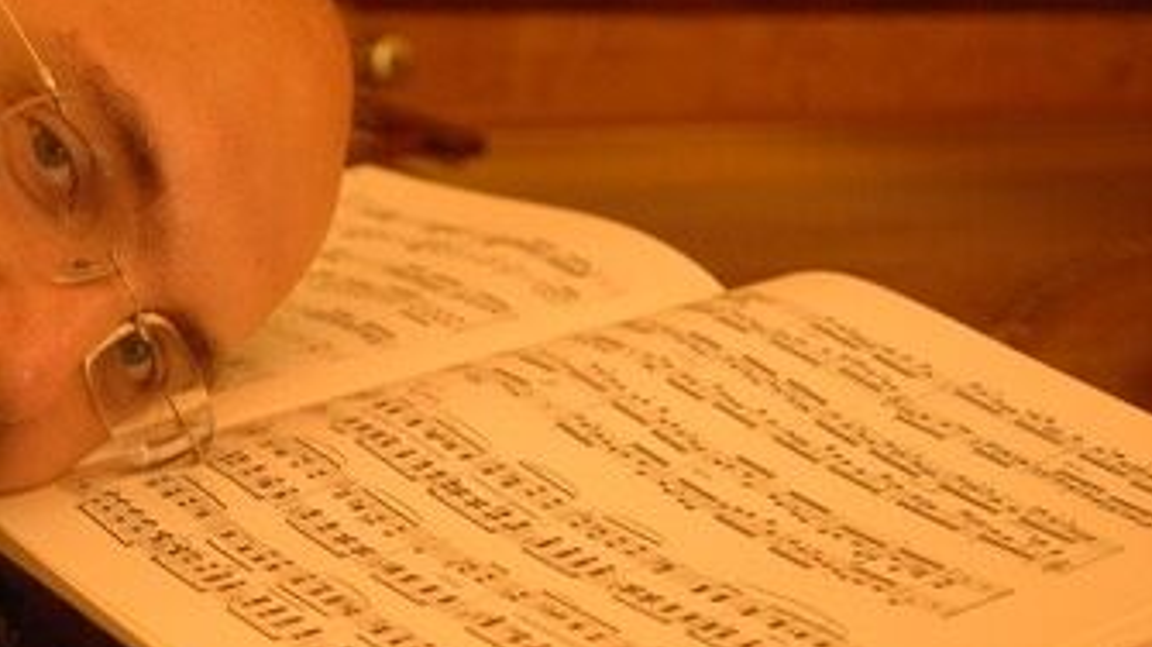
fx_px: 2107
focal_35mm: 69
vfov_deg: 17.4
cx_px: 162
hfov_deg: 29.6
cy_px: 274
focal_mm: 23
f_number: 2.8
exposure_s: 1/40
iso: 800
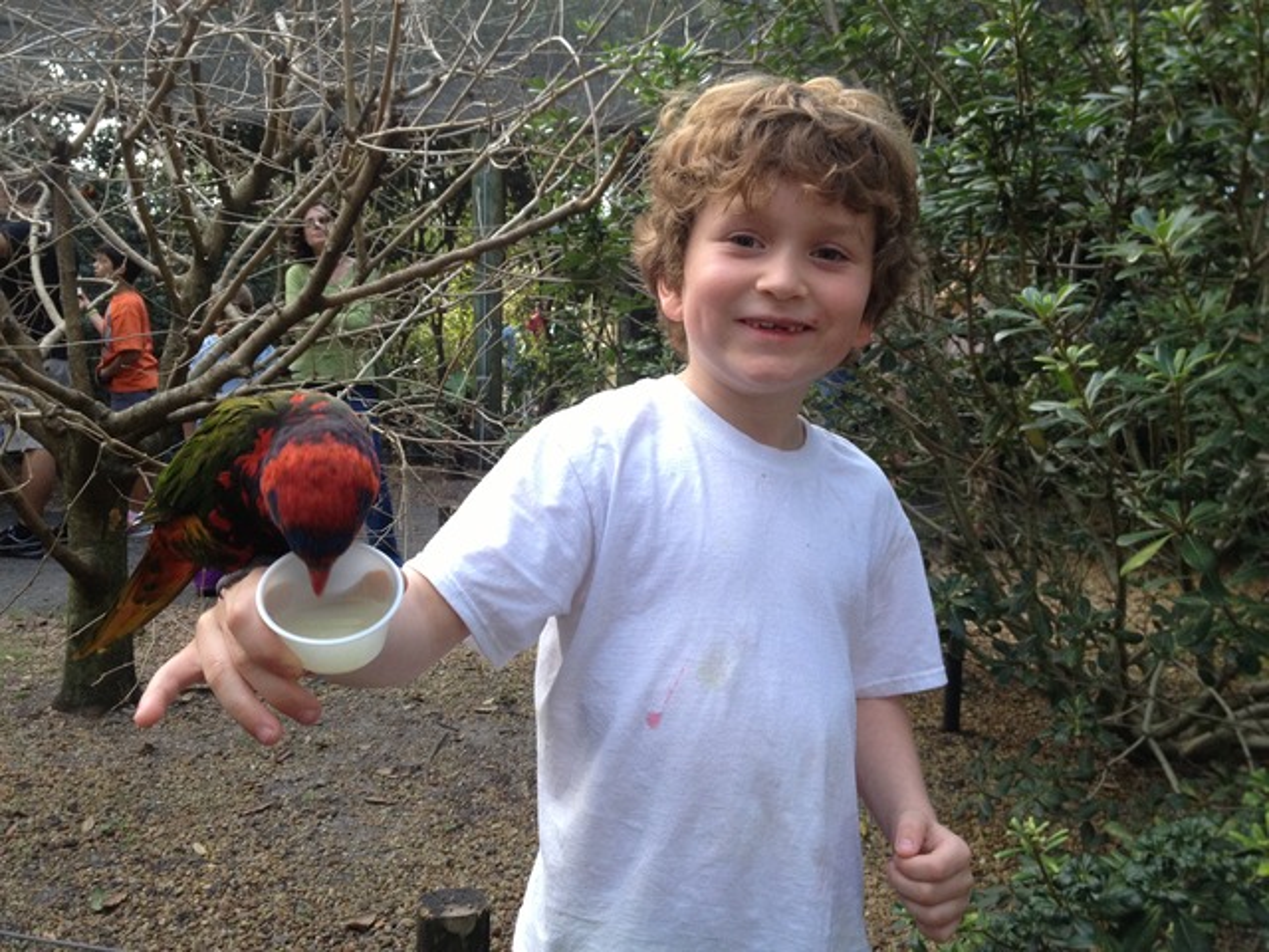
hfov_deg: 52.6
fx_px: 1283
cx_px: 634
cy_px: 476
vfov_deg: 40.7
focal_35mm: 35
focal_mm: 4.28
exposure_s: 1/120
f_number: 2.4
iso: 100
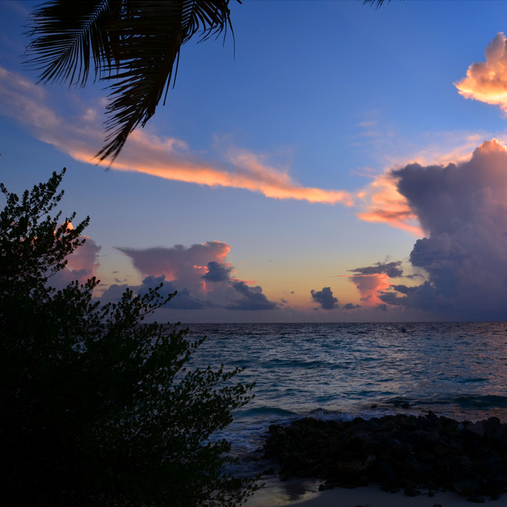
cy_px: 255
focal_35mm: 35
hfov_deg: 46.0
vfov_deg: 47.2
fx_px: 580
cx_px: 361
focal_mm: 18
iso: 100
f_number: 14
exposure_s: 1/13
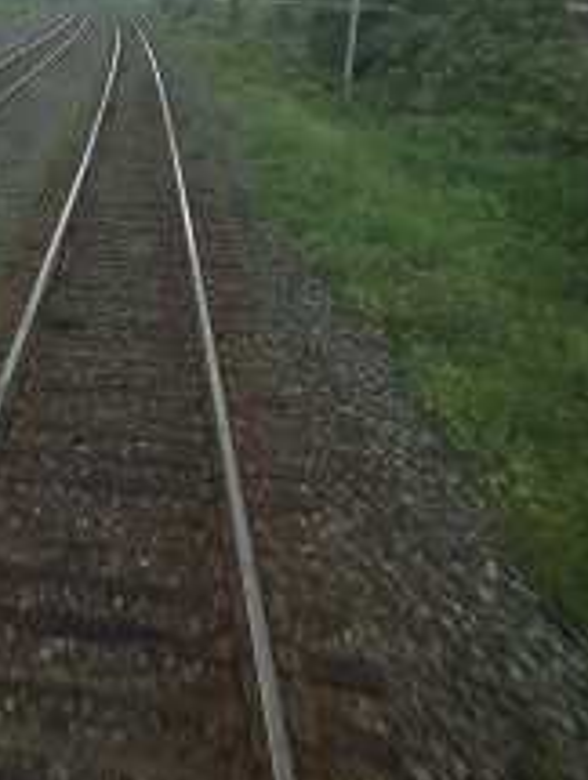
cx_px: 120
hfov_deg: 22.4
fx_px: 1468
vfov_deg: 29.7
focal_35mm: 65
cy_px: 305
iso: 50
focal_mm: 4.28
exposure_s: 1/358
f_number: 2.4
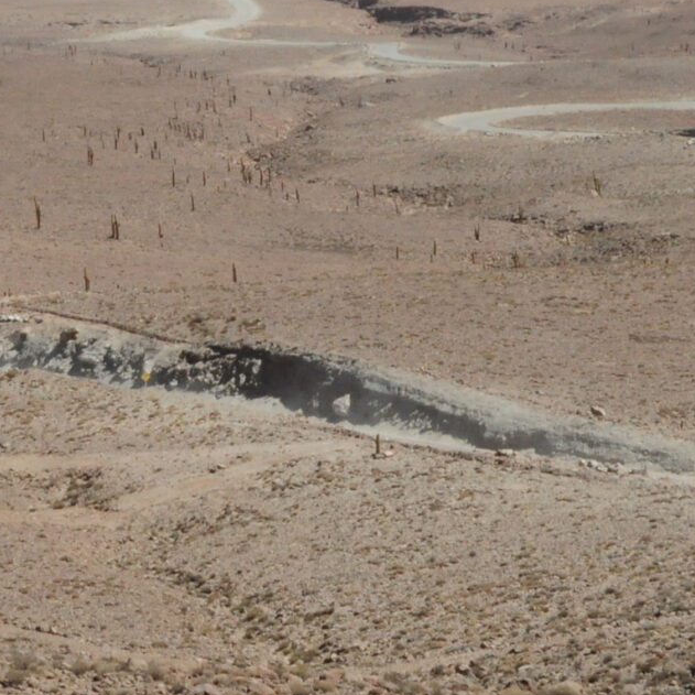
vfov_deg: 9.5
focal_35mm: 184
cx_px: 203
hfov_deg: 9.5
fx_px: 4180
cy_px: 26
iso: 900
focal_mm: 38
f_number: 22
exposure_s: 1/125
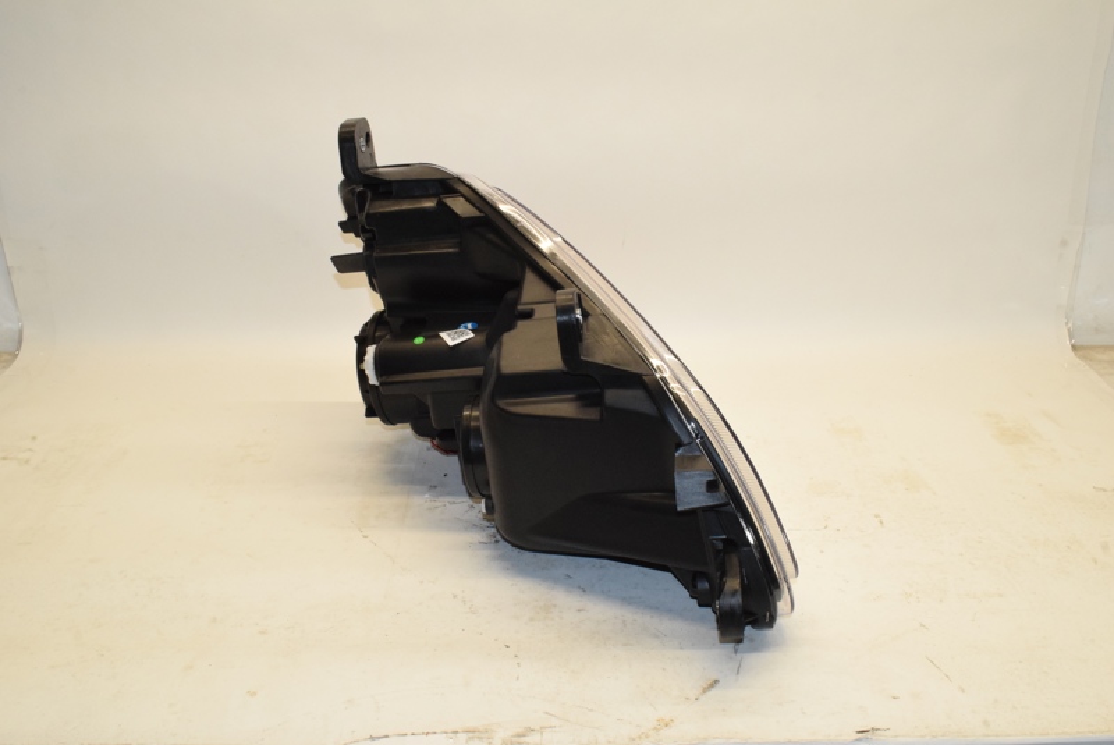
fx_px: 1115
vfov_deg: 36.9
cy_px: 372
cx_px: 557
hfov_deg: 53.1
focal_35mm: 36
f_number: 20
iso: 3200
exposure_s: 1/200
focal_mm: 24
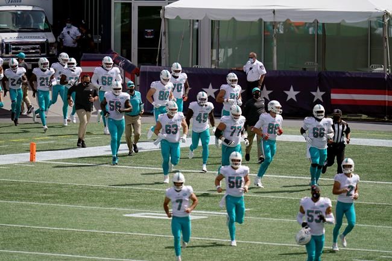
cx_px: 196
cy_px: 130
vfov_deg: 2.5
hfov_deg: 3.7
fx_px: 6096
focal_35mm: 560
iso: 160
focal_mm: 560
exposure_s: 1/2500
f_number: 4
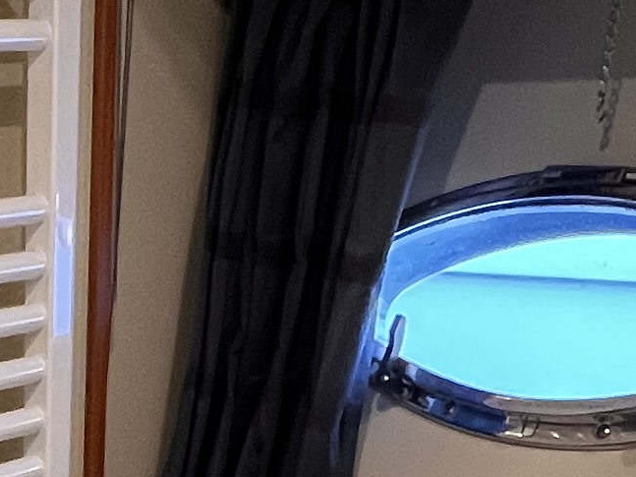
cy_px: 804
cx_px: -88
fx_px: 1488
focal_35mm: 81
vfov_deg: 16.0
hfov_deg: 22.6
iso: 250
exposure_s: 1/99
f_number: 1.8
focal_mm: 1.57
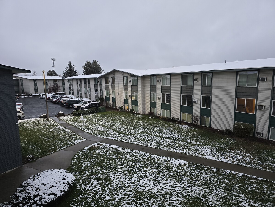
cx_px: 138
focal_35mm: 23
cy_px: 104
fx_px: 183
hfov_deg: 73.9
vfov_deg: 58.9
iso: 400
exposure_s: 1/120
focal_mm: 6.3
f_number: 1.7
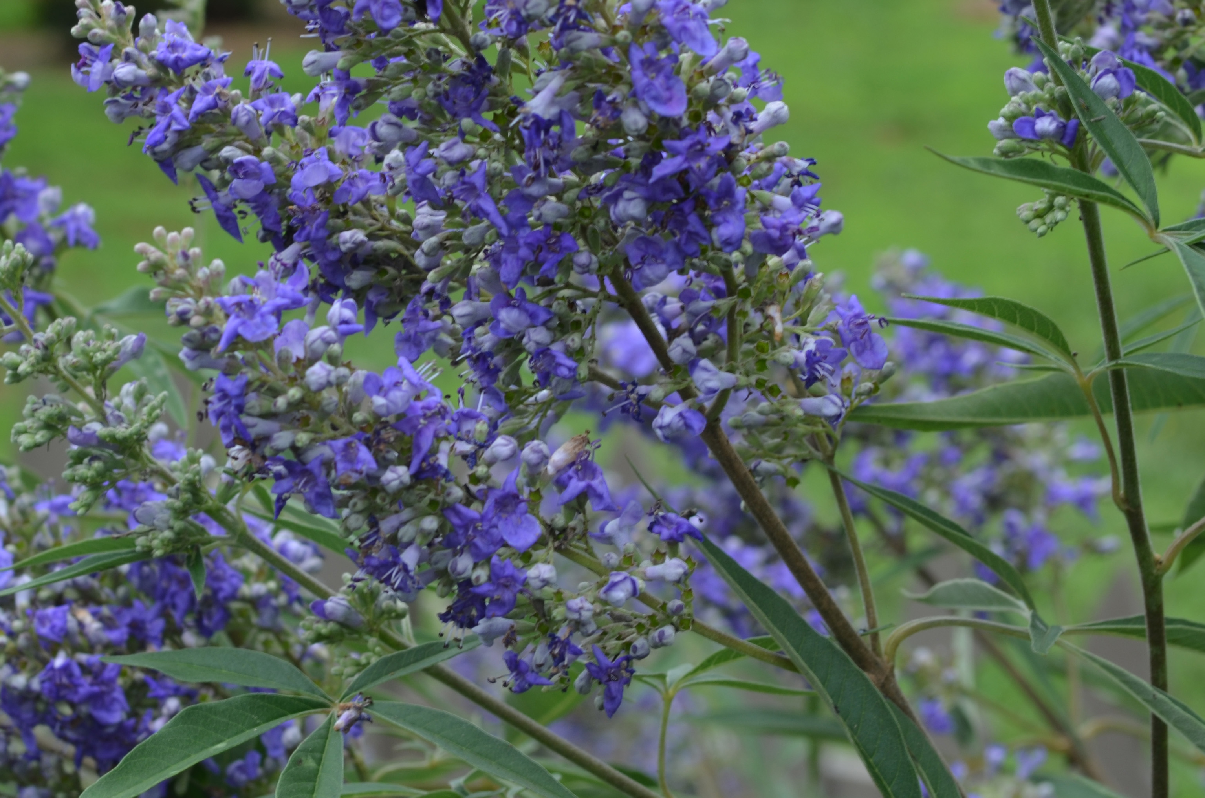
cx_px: 355
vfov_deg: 12.8
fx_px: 3541
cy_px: 197
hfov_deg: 19.2
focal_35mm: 106
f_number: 8
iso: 100
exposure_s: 1/100
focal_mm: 44
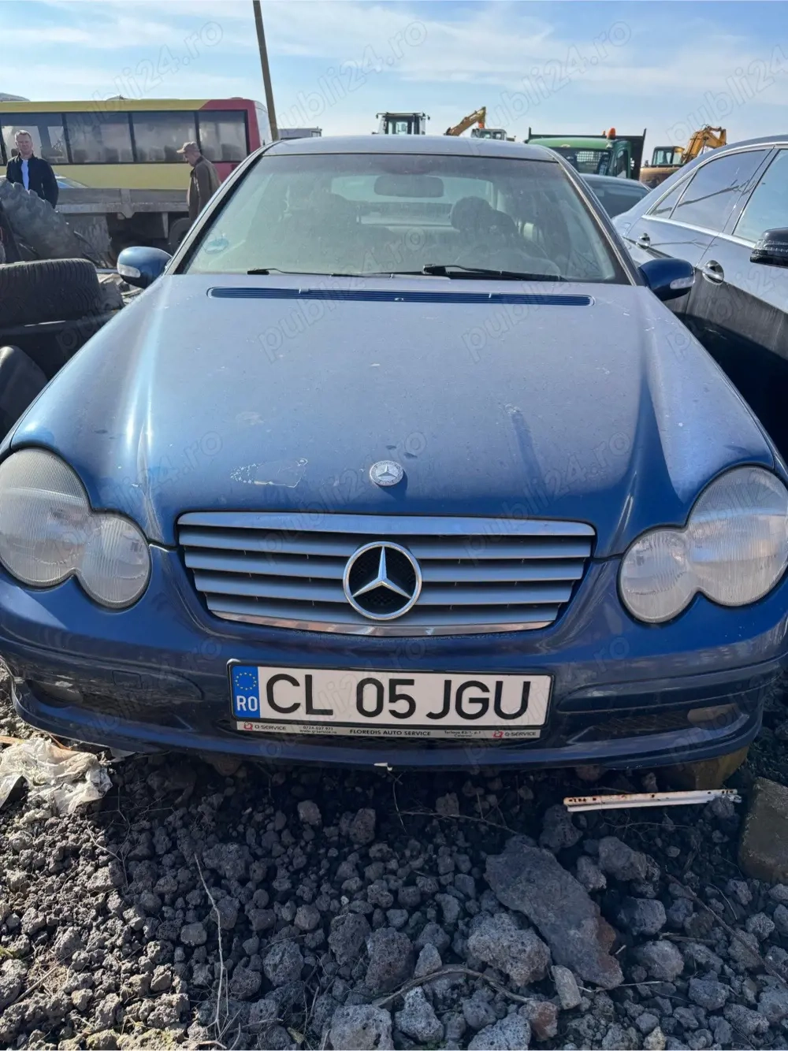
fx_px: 729
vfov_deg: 71.6
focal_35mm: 24
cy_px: 526
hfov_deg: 56.8
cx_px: 394
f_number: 1.78
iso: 80
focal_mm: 6.76
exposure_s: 1/2252
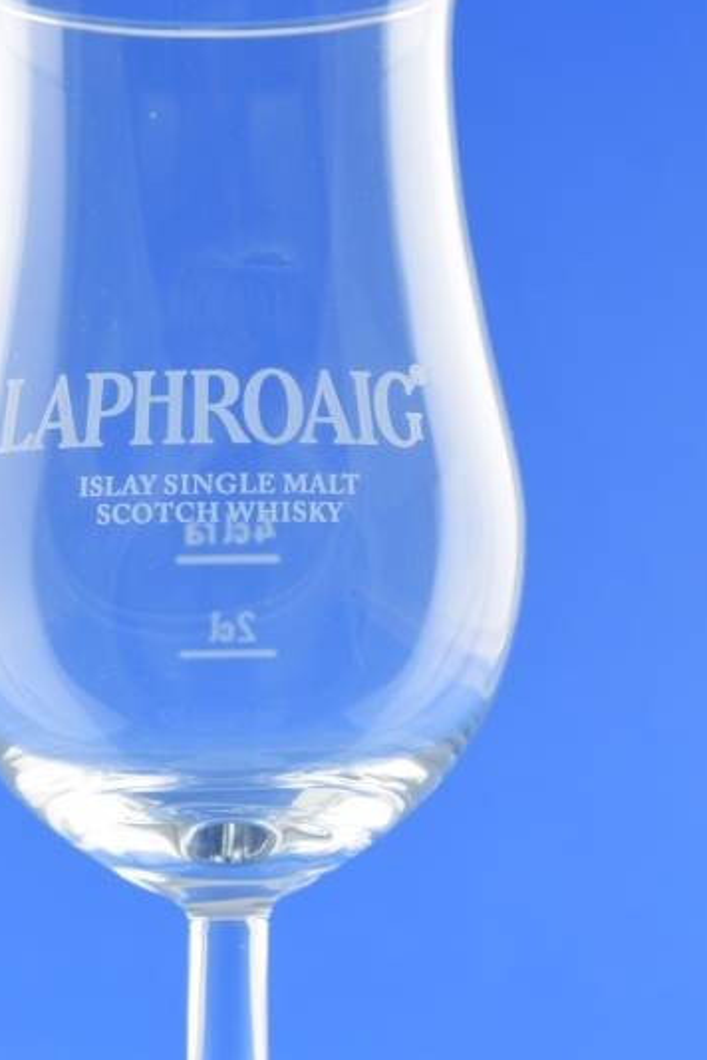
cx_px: 223
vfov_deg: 17.7
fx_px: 3387
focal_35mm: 115
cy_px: 808
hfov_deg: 11.9
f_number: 10
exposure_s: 1/10
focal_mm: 40
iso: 100
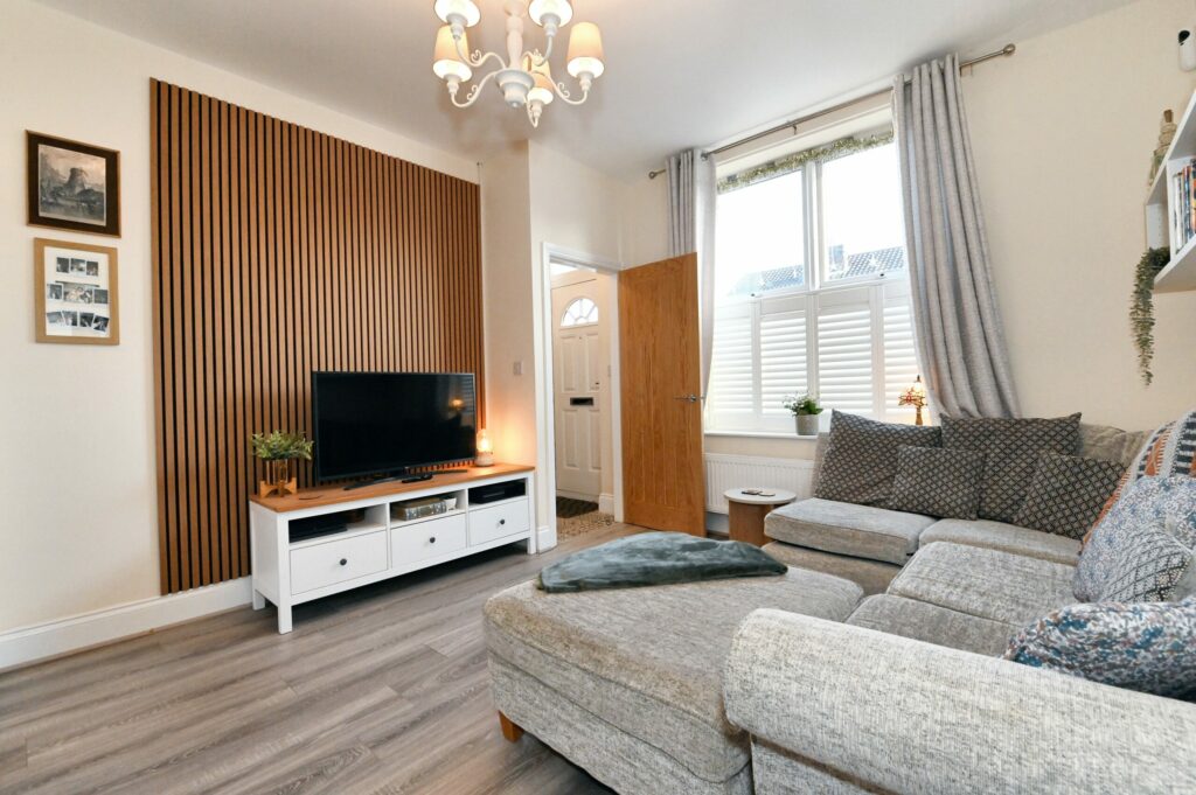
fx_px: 498
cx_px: 598
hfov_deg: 100.4
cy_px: 398
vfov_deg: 77.2
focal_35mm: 15
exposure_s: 1/160
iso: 5000
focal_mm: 15
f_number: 10
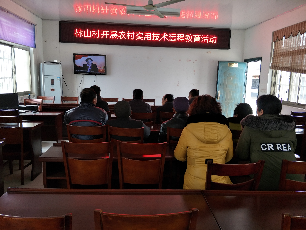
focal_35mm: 24
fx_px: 212
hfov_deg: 71.6
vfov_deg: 56.8
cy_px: 115
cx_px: 153
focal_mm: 4.1
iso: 86
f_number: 1.7
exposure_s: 1/50
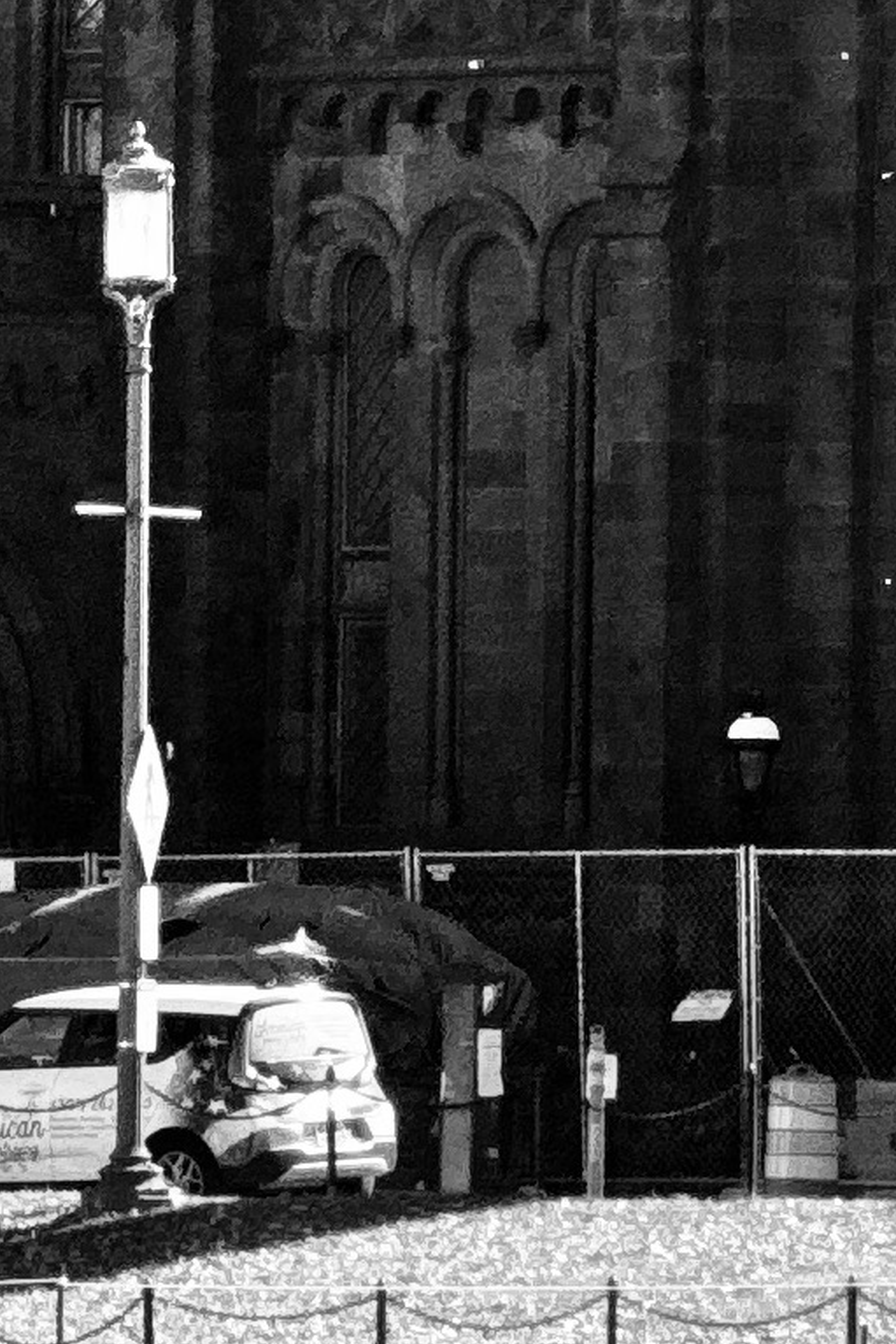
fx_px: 24515
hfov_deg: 2.1
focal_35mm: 657
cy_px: -909
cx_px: 684
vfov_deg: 3.1
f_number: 2.8
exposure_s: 1/687
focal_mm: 15.66
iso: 50
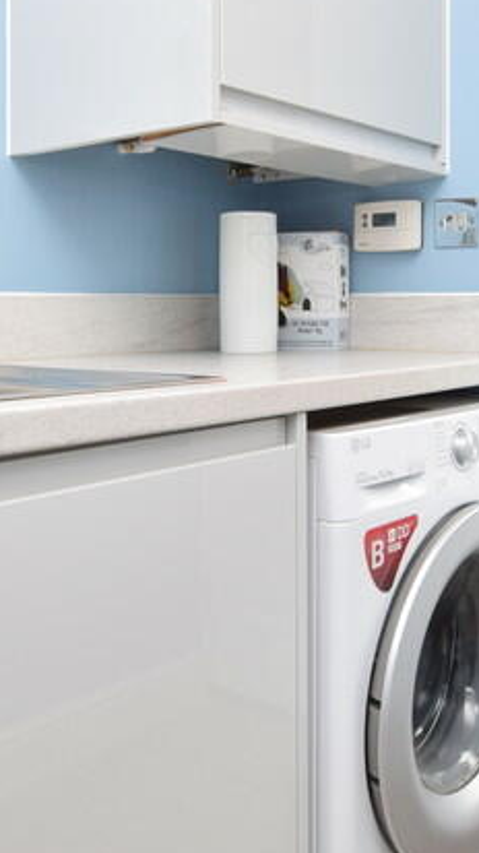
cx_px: 260
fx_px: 882
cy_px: 329
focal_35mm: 39
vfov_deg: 51.2
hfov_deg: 30.4
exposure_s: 1/15
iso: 360
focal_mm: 10
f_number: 8
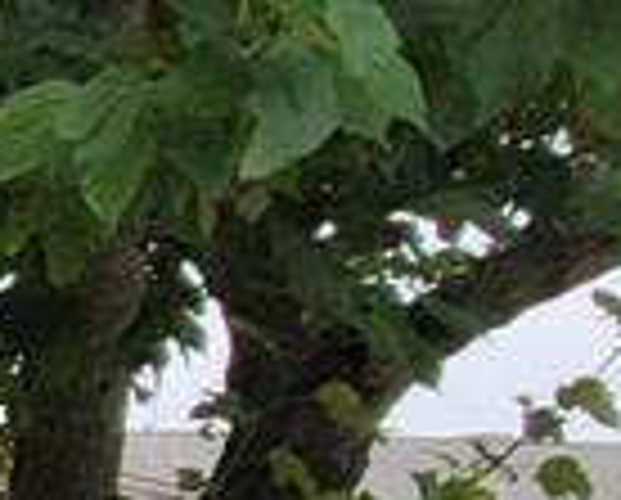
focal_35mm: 94
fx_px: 1731
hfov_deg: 9.9
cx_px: -1498
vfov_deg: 15.0
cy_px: 793
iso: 64
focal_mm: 2.2
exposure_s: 1/538
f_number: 2.2
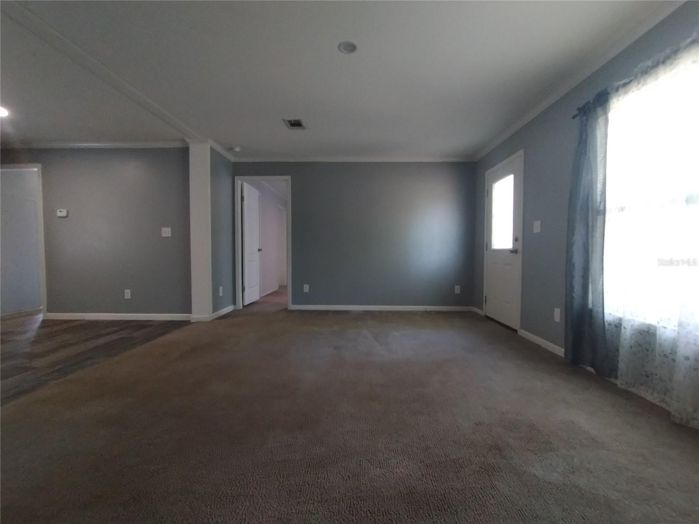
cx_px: 350
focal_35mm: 16
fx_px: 323
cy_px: 262
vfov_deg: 78.1
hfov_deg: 94.5
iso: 744
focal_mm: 1.66
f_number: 2.2
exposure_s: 1/30
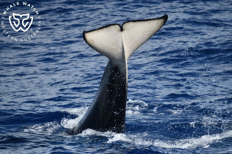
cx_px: 116
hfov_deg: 3.4
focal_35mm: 600
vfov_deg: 2.3
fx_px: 3866
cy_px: 77
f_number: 6.3
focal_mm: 600
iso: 1100
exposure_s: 1/8000
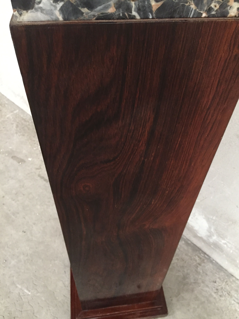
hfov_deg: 48.2
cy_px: 160
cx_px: 120
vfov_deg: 61.7
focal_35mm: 29
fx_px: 267
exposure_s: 1/25
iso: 250
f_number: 2.2
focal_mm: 4.15
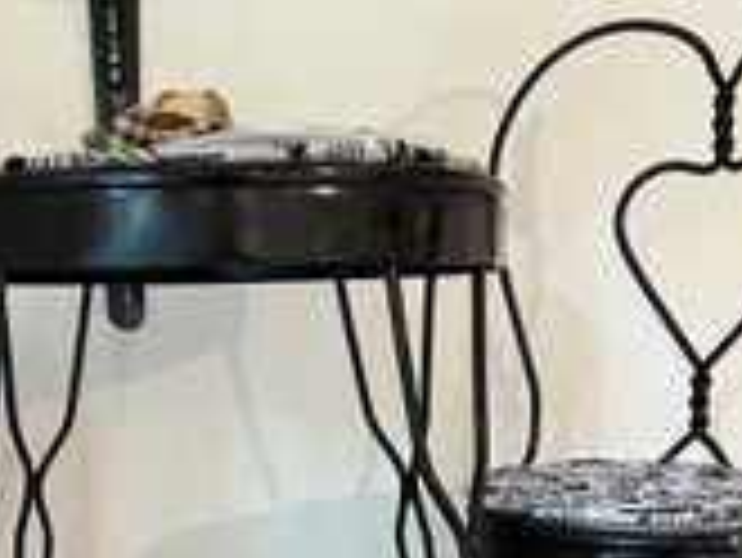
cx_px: 214
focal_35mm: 54
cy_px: 574
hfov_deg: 35.0
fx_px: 1158
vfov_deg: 25.6
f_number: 1.5
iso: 200
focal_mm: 5.7
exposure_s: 1/60
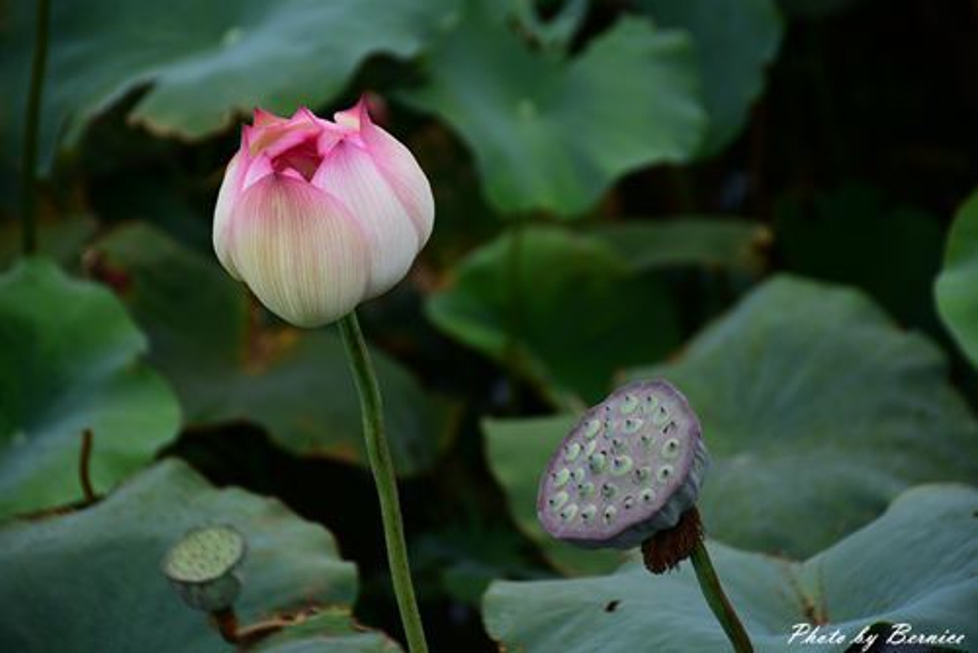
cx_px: 489
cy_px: 326
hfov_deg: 11.8
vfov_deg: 7.9
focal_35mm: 174
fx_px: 4730
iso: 100
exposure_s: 1/320
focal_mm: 116
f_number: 5.6
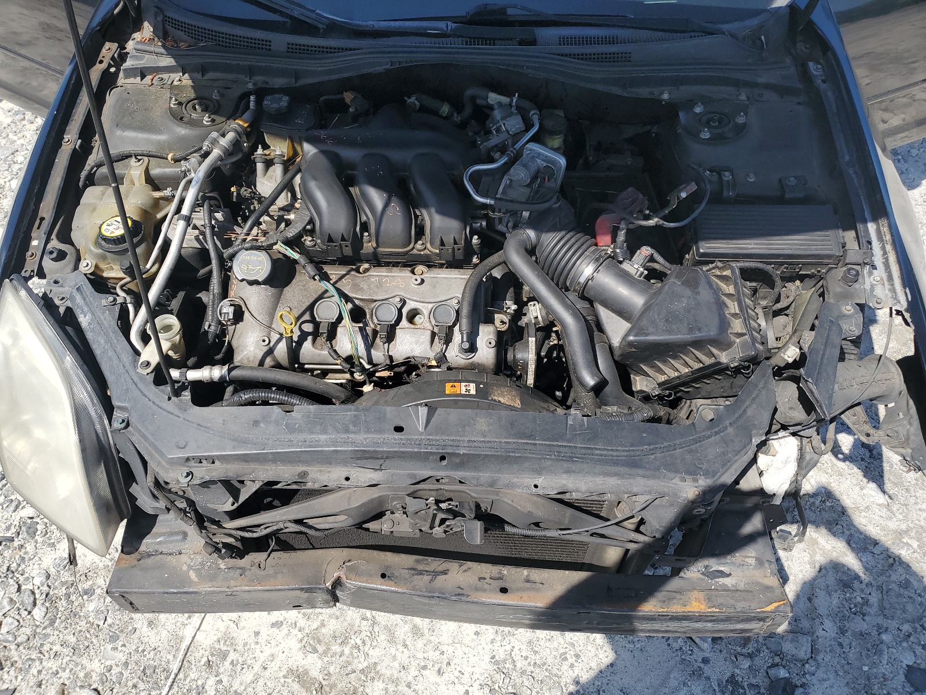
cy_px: 348
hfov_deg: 67.3
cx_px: 463
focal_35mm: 26
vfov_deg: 53.1
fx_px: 696
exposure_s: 1/3333
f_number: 1.5
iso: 50
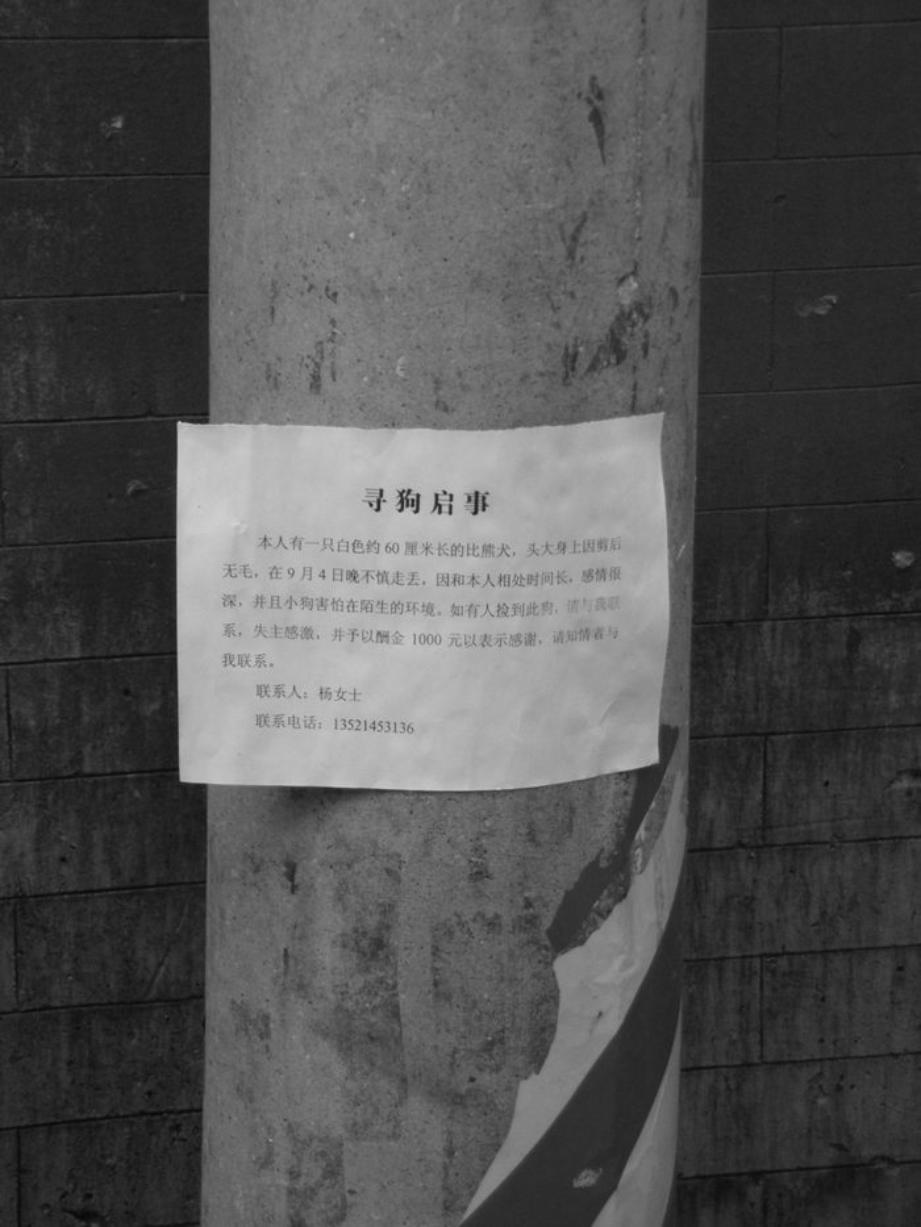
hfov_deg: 17.2
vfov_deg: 22.8
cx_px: 460
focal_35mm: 86
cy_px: 614
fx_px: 3050
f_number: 4.8
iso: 200
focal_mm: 14.3
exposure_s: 1/74
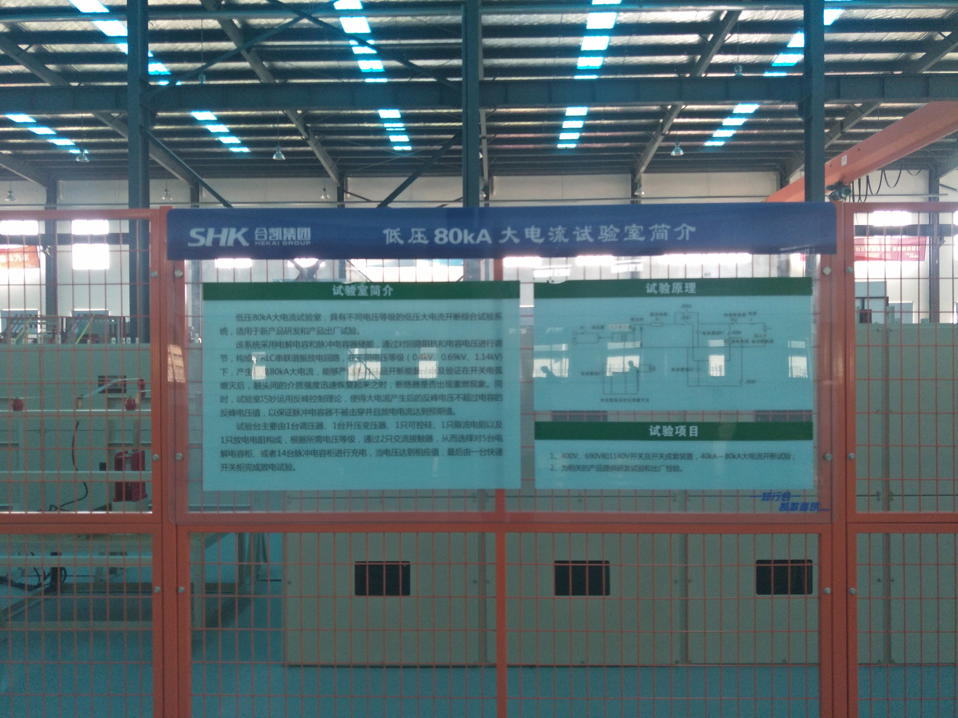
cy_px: 359
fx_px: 664
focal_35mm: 24
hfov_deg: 71.6
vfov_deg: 56.8
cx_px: 479
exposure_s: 1/100
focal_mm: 4.1
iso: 90
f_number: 1.7
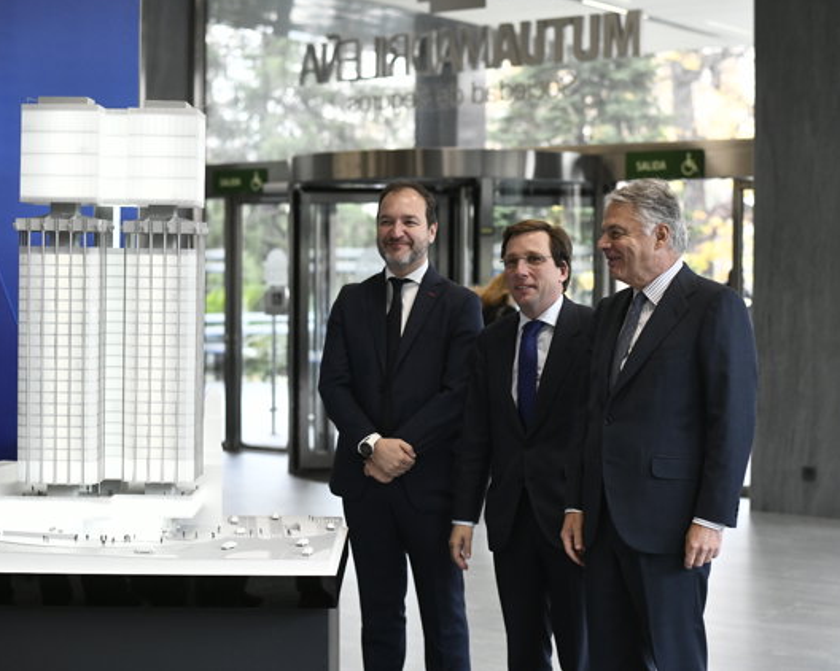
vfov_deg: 23.1
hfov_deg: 28.7
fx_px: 1640
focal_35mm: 66
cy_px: 333
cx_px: 476
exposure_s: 1/800
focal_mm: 58
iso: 4000
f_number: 3.2
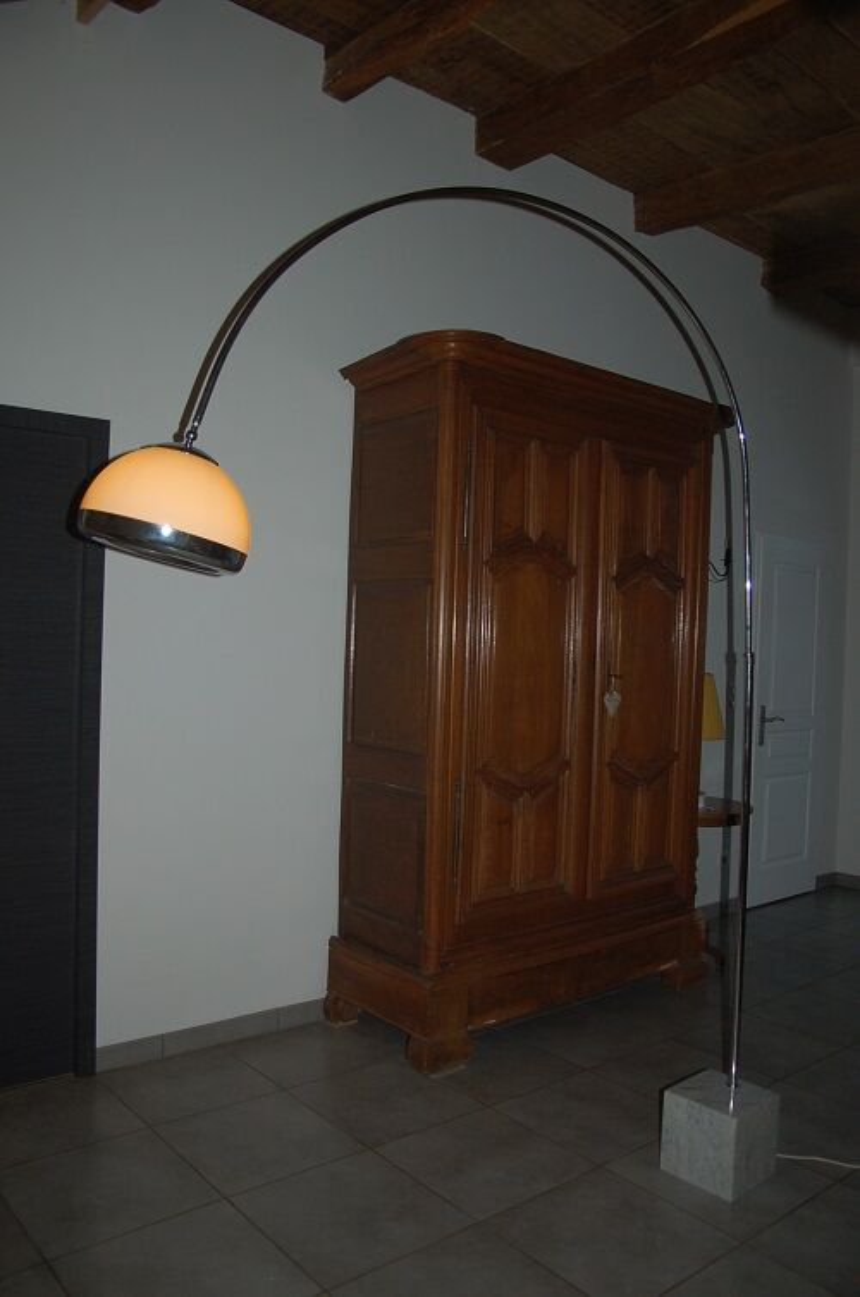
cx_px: 430
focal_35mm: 27
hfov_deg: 47.8
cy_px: 648
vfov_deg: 67.5
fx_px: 971
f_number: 3.5
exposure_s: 1/60
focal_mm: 18
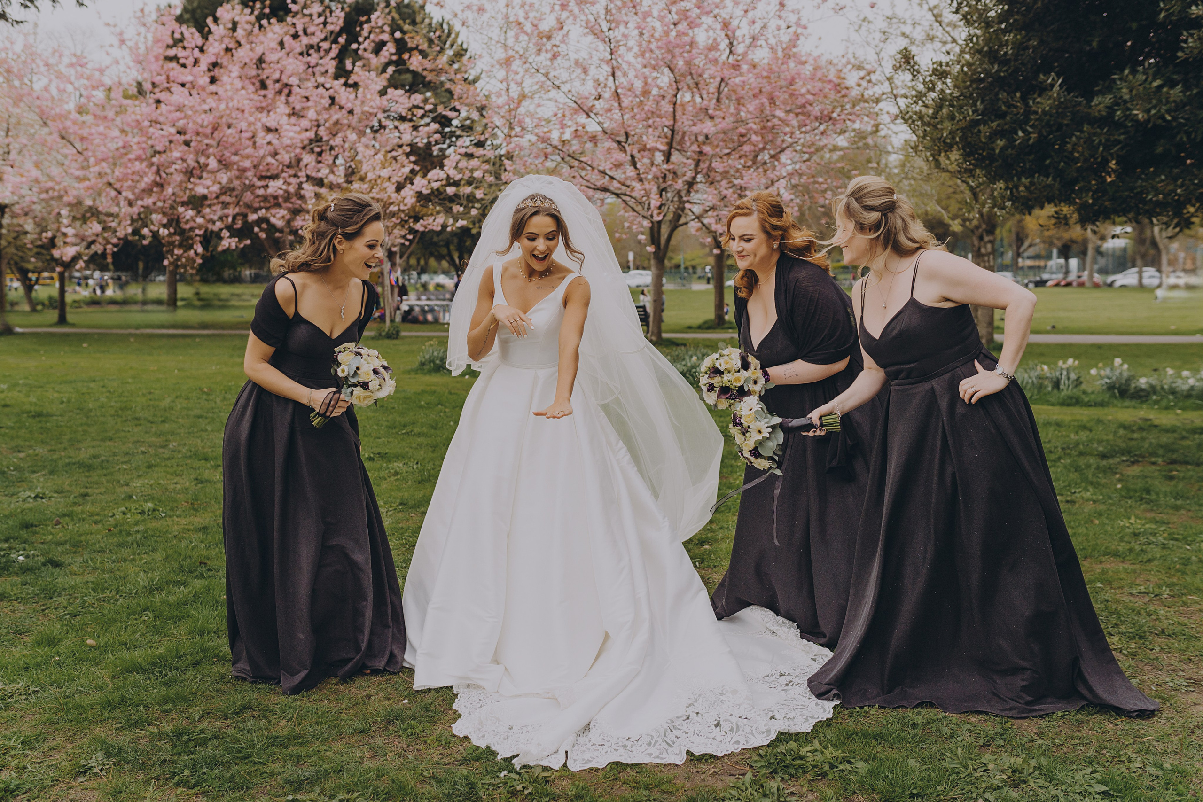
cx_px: 602
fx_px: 1170
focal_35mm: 35
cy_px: 401
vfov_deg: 37.9
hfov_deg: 54.4
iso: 200
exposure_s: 1/2000
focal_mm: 35
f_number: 2.8
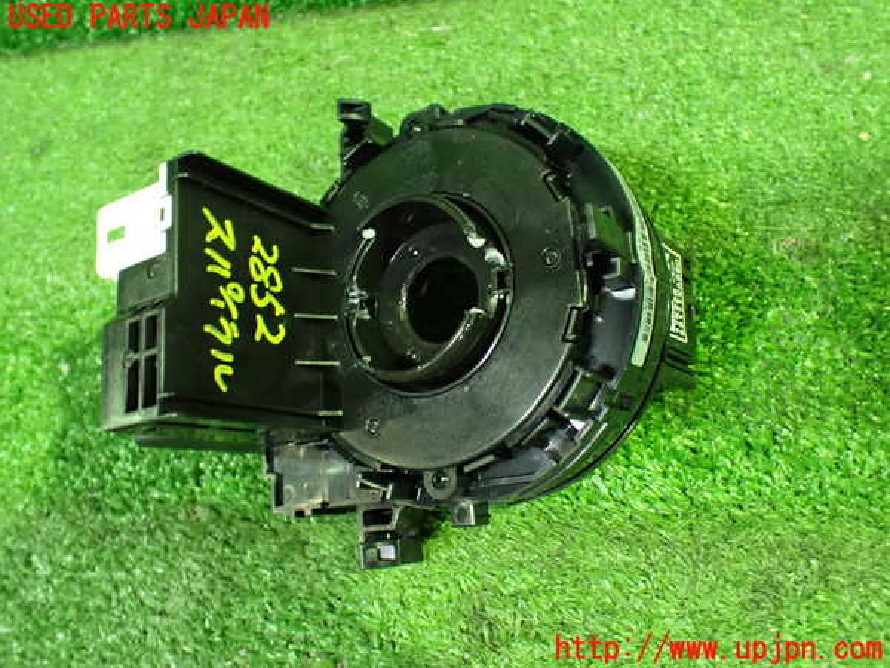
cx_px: 445
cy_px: 334
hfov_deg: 60.0
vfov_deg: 46.8
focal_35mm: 30
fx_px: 771
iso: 1250
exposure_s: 1/30
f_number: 2.3
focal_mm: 5.4
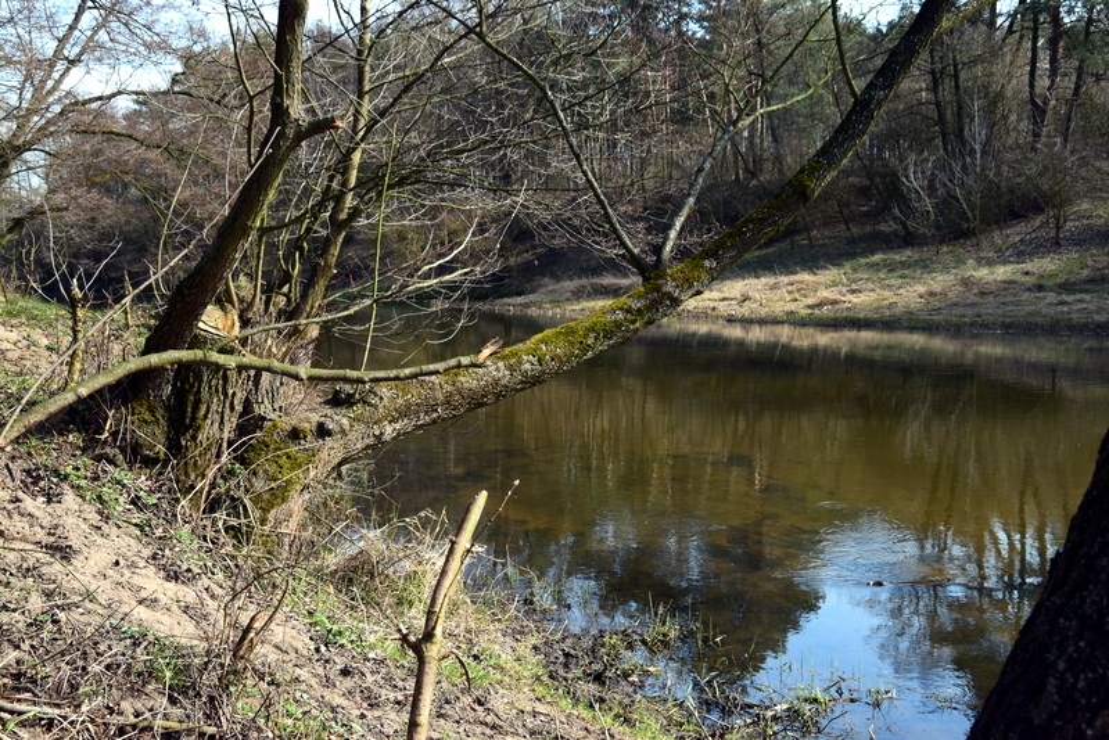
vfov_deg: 31.9
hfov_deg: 46.4
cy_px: 370
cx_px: 554
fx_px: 1294
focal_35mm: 42
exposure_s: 1/100
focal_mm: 28
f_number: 9
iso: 400
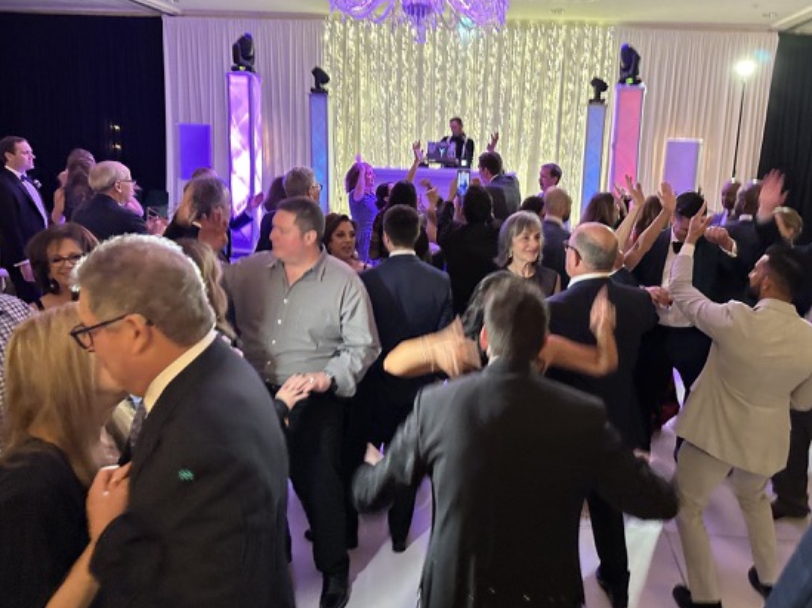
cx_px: 463
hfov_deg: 63.2
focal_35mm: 28
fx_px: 656
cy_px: 259
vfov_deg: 49.5
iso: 1000
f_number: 1.78
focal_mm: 6.86
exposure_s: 1/30
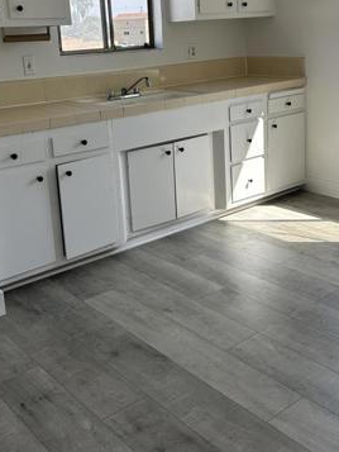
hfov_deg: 33.6
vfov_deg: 43.3
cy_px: 158
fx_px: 561
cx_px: 167
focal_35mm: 43
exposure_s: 1/962
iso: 80
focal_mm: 6.86
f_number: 1.78
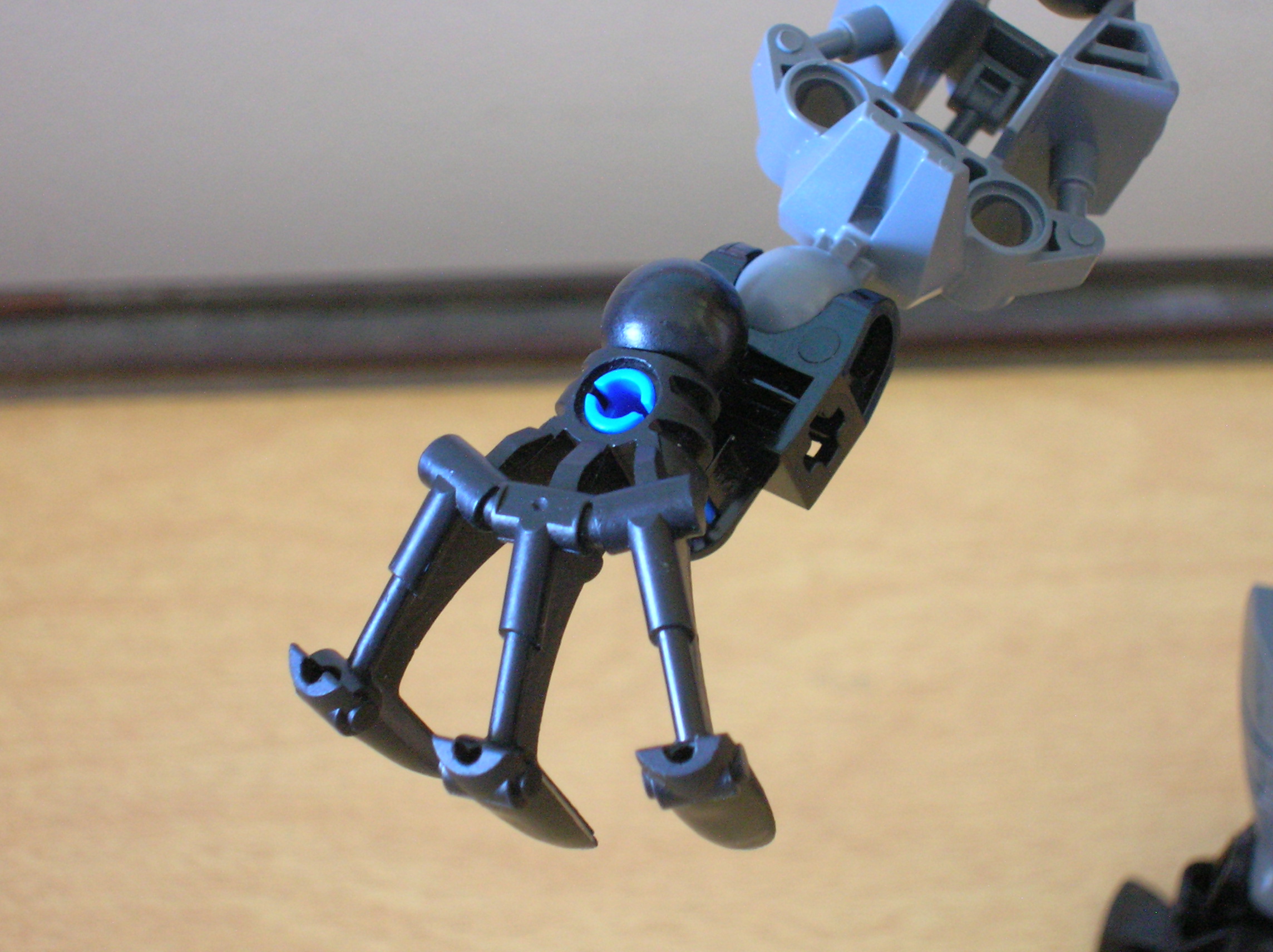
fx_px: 2572
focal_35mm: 70
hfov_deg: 27.8
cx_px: 636
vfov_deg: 21.0
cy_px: 476
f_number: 3.9
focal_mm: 11.7
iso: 200
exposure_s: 1.36
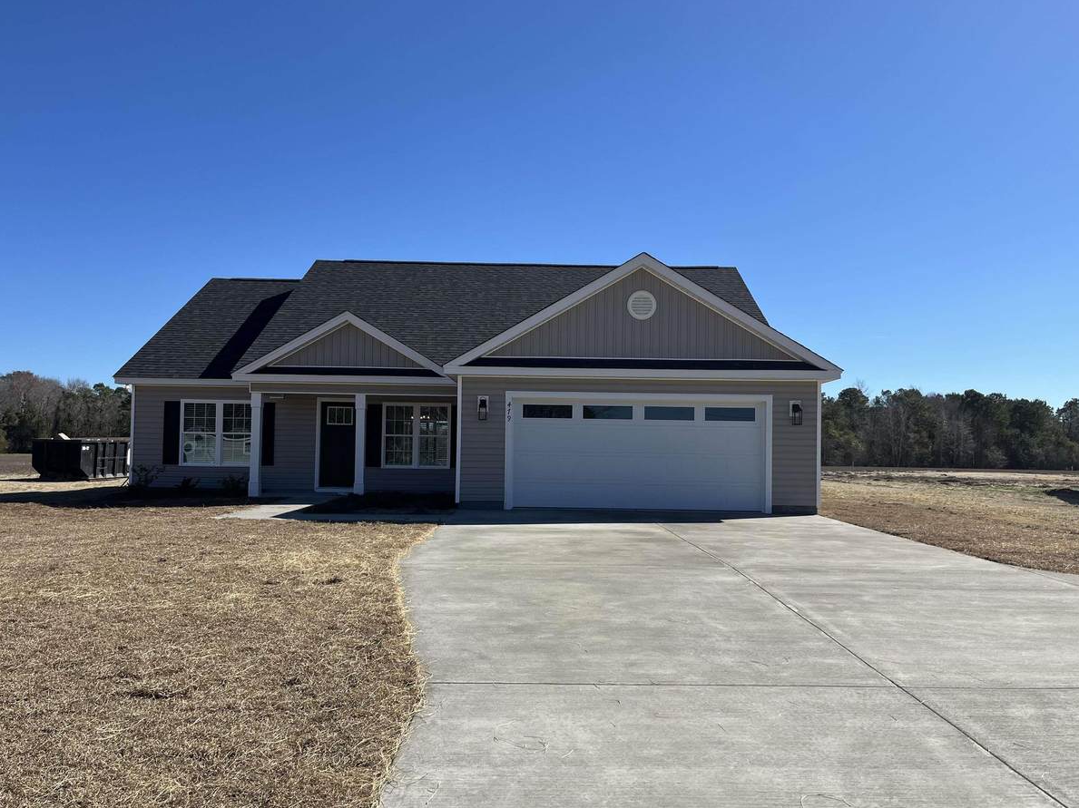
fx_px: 873
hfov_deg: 63.5
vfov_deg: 49.7
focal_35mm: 28
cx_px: 550
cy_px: 418
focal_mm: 5.1
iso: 50
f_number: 1.6
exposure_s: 1/4310
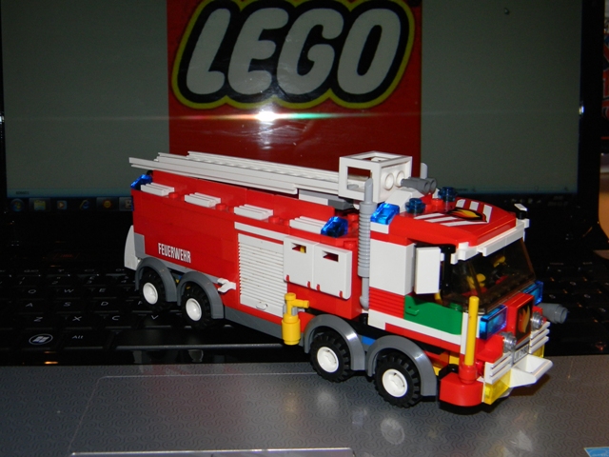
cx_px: 304
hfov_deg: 45.8
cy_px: 228
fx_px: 721
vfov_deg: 35.1
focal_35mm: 41
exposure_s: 1/30
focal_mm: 7.3
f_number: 7.6
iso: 200
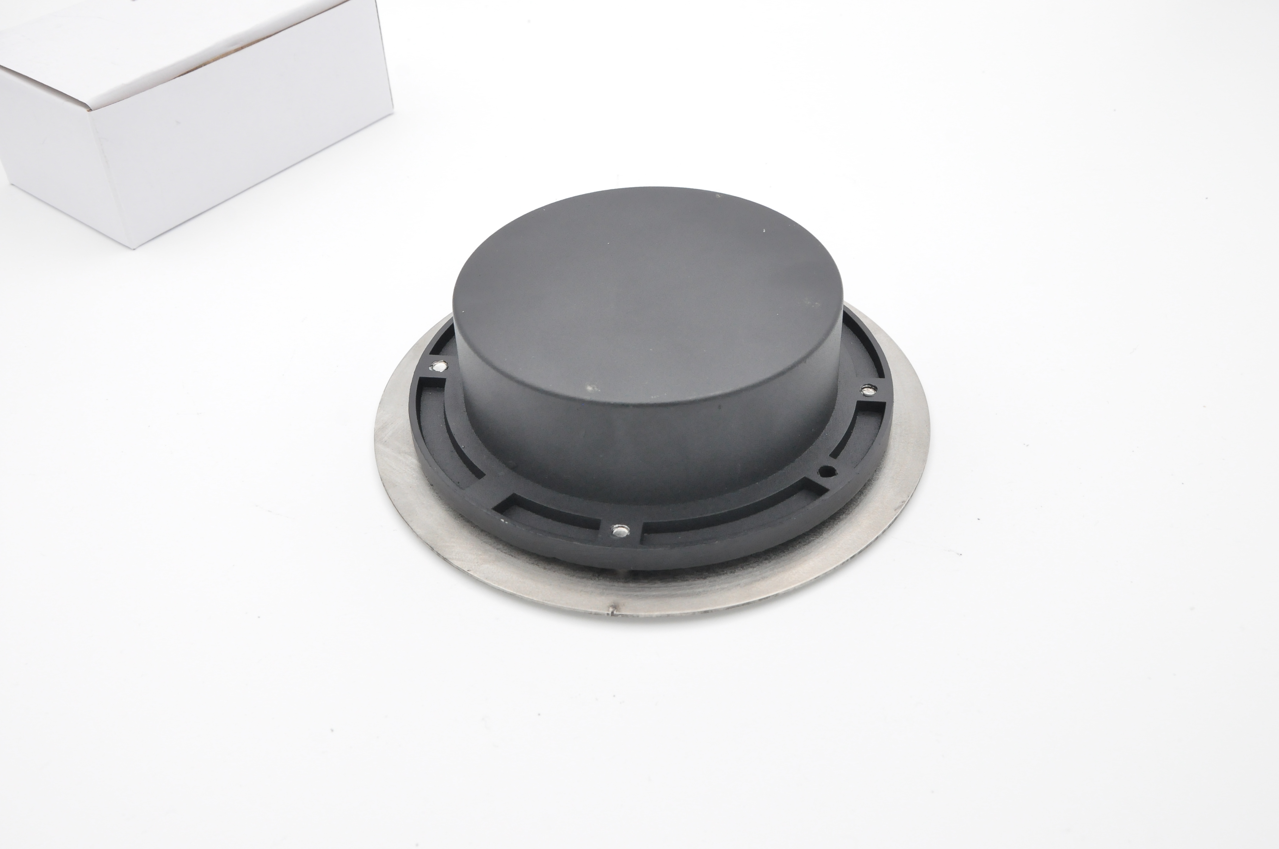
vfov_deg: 35.4
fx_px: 1331
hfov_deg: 51.3
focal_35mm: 38
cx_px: 640
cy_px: 424
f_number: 11
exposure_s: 1/200
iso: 1250
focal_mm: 25
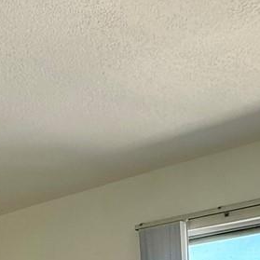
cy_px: 334
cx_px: 90
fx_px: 603
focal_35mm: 71
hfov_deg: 24.2
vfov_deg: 22.0
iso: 40
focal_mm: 2.22
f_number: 2.2
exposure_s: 1/164
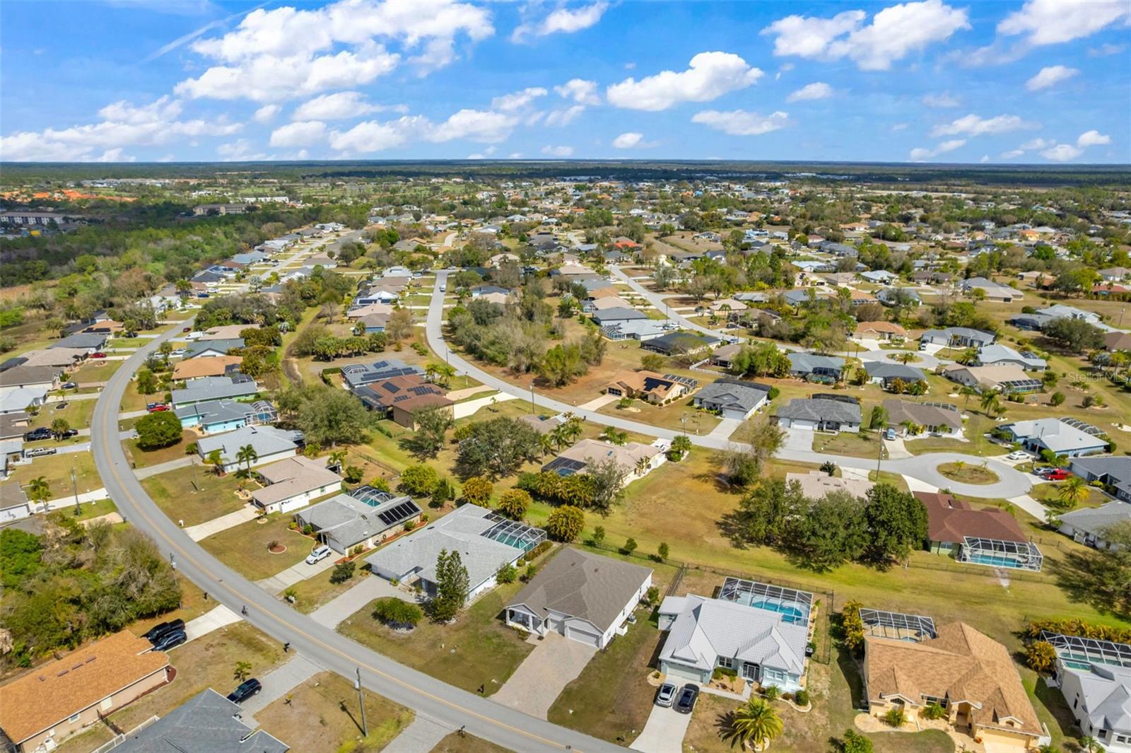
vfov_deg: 57.2
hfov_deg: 78.6
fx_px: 691
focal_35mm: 22
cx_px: 566
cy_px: 376
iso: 110
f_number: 2.8
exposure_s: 1/2500
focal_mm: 8.38
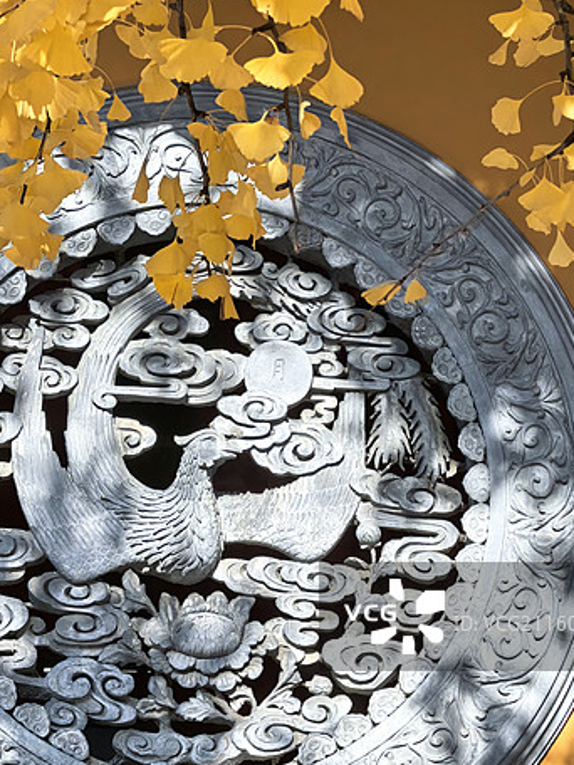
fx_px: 3449
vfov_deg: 12.7
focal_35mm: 156
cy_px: 302
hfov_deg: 9.5
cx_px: 190
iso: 50
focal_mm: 6.98
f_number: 2
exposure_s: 1/912
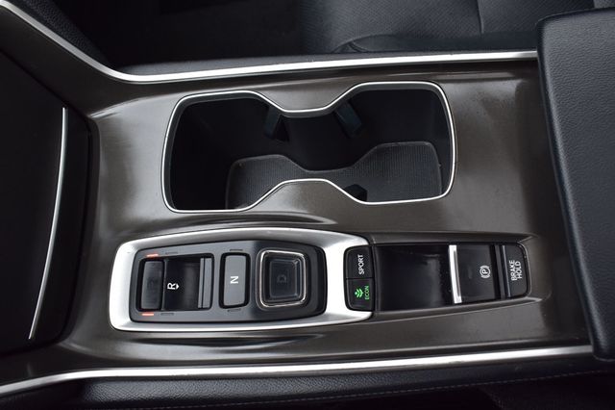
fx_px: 563
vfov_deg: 39.9
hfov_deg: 57.2
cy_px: 205
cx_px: 308
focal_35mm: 33
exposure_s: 1/40
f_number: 7.1
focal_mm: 22
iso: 400
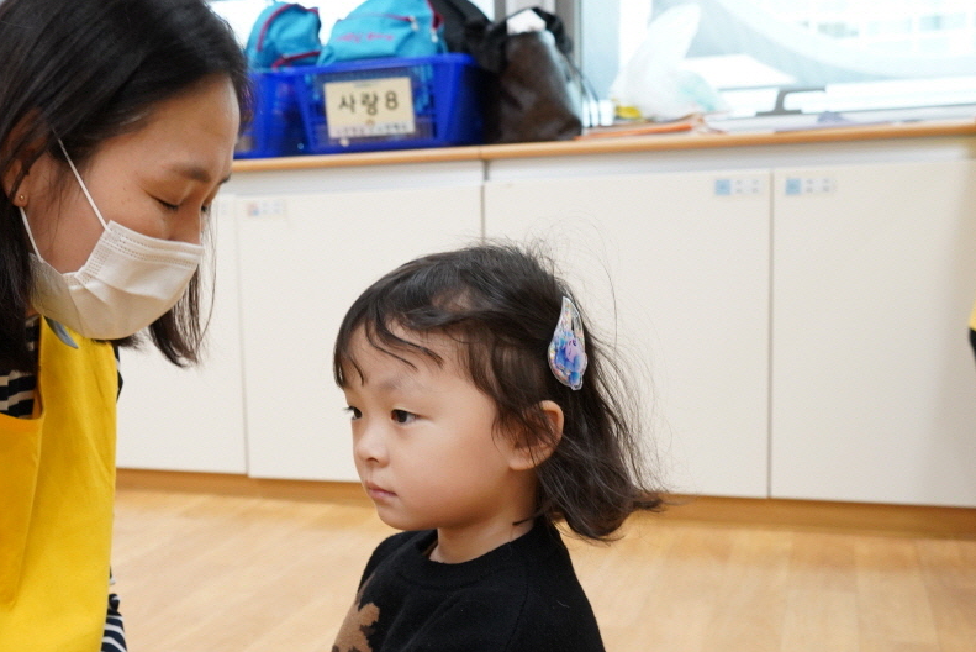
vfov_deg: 29.2
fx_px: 1247
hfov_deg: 41.9
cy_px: 370
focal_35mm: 46
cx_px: 295
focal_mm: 28
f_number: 5.6
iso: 2500
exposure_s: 1/60
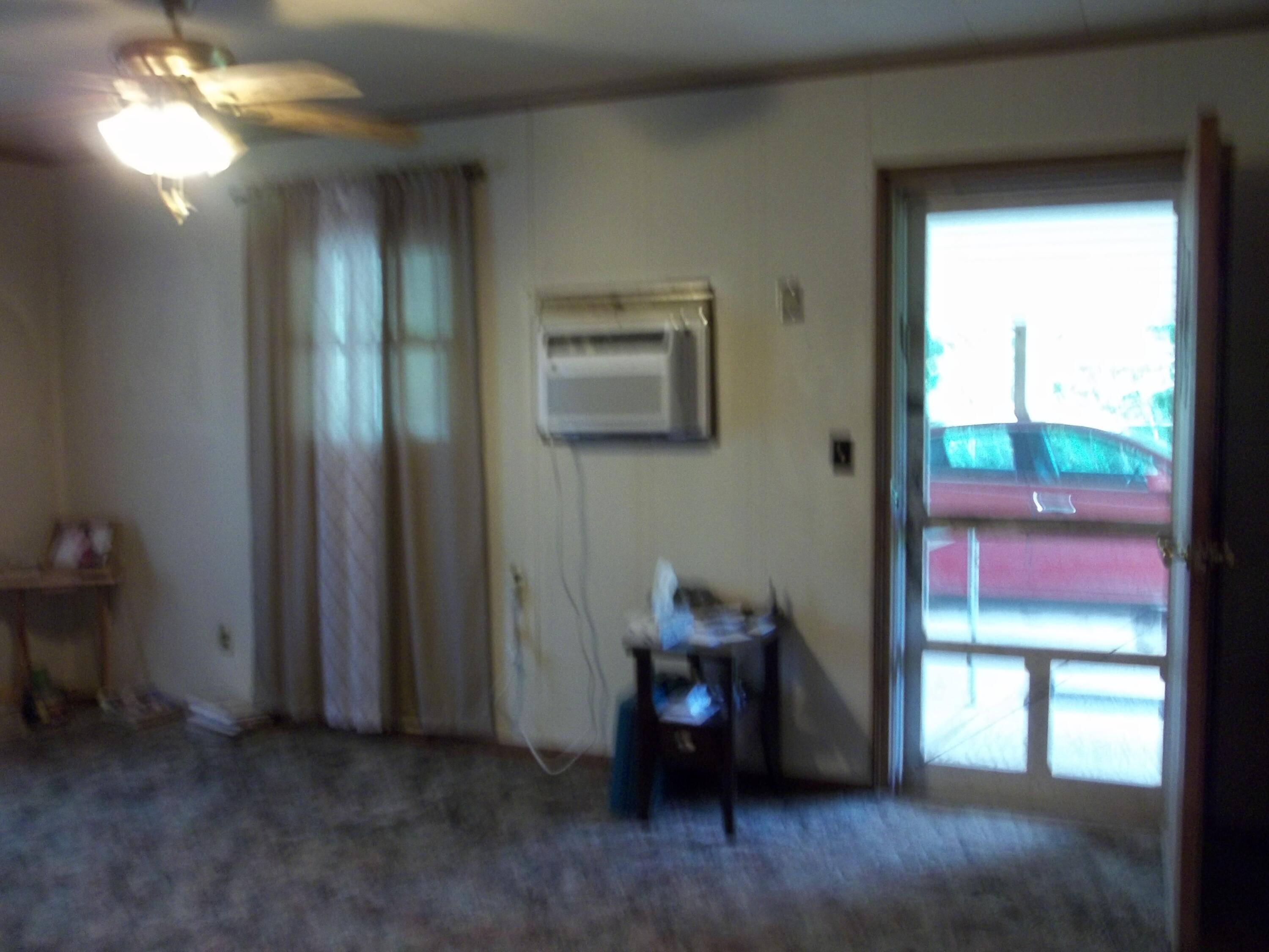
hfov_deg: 55.4
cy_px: 476
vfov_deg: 42.9
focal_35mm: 33
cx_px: 634
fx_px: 1210
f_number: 3.3
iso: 160
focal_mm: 5.9
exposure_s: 1/10
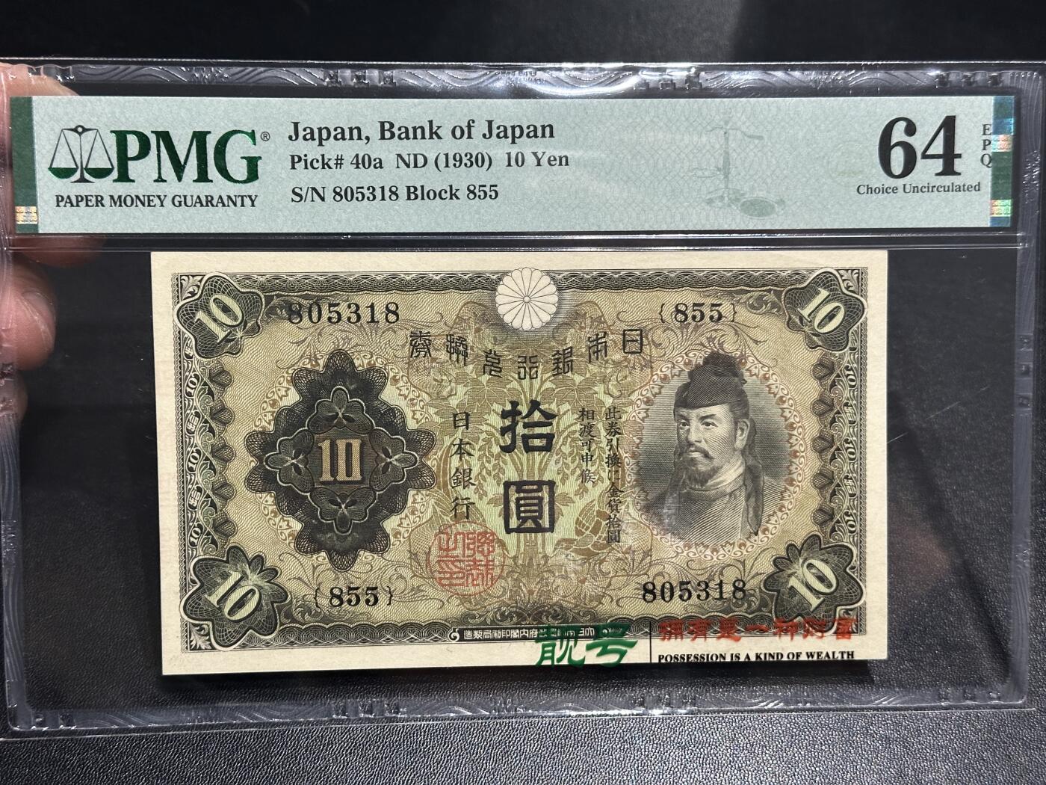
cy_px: 392
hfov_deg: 39.7
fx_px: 1450
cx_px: 523
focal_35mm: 48
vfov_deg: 30.3
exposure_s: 1/50
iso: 200
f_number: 1.78
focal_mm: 6.86
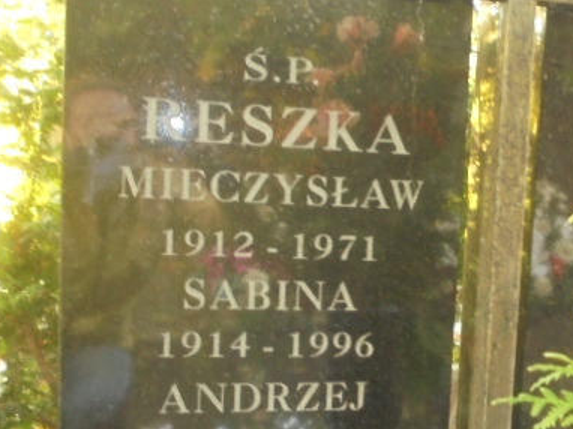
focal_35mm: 57
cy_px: 250
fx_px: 943
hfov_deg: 32.8
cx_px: 462
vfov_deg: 25.6
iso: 400
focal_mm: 6.1
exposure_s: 1/6
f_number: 4
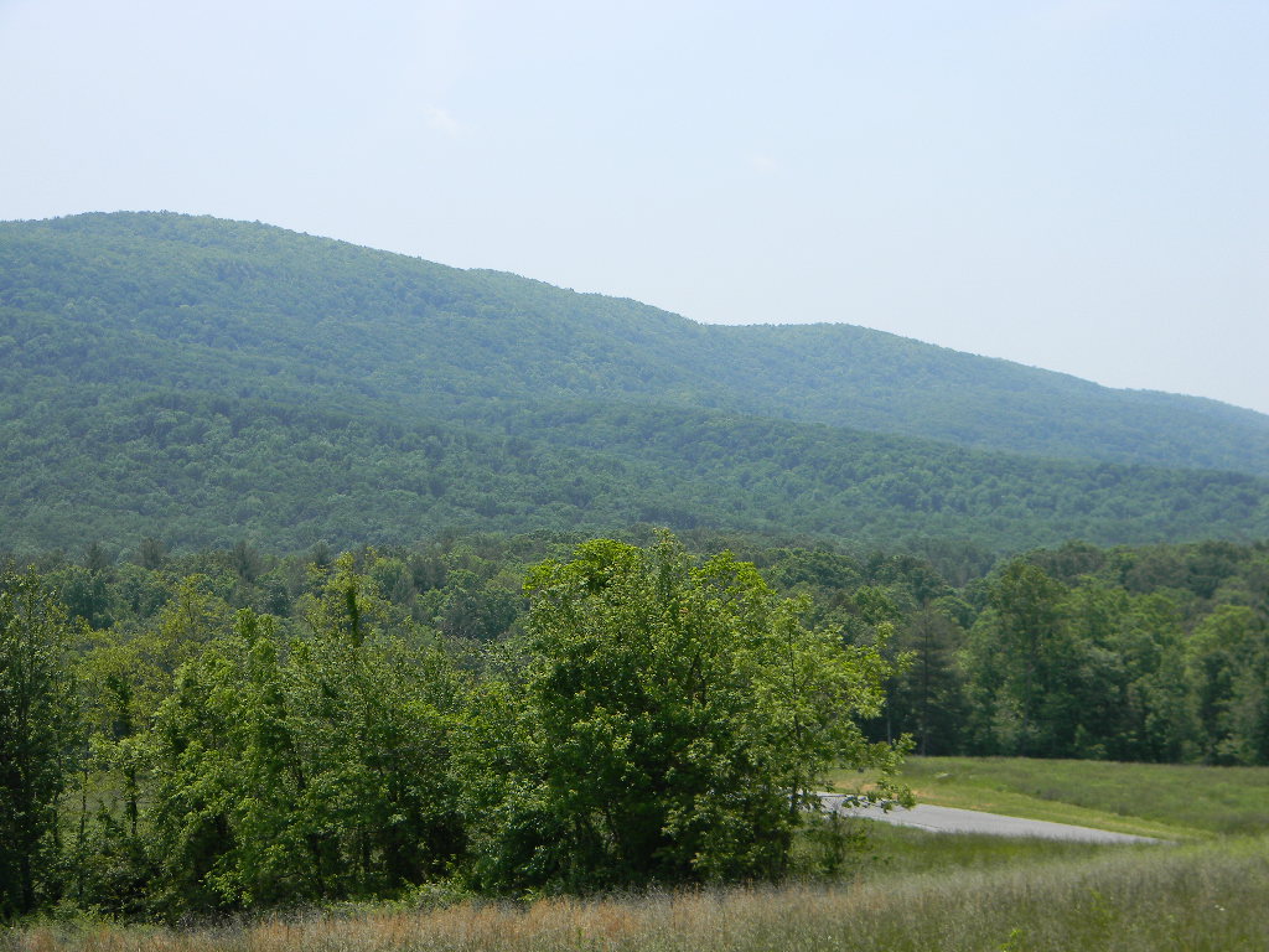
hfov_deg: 23.6
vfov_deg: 17.8
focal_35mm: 83
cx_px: 634
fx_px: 3043
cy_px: 476
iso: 80
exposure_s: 1/579
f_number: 4.5
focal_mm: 15.1
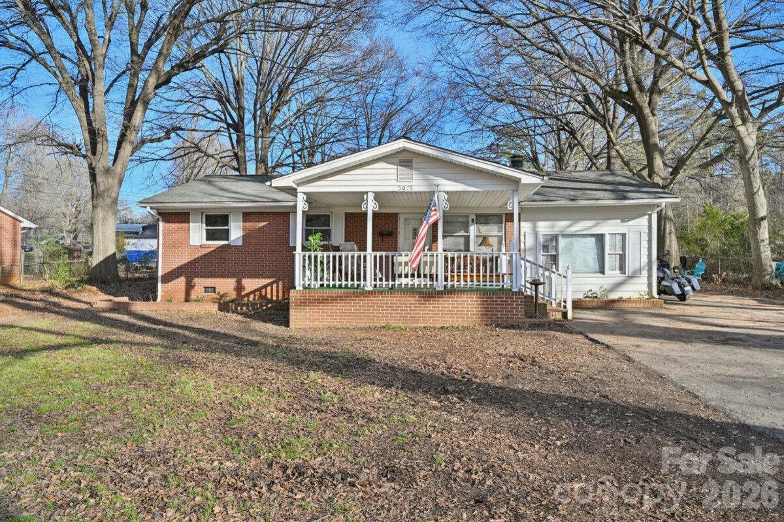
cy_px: 261
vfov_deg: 53.1
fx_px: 523
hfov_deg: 73.7
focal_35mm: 24
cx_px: 392
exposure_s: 1/250
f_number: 8
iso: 100
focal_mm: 24
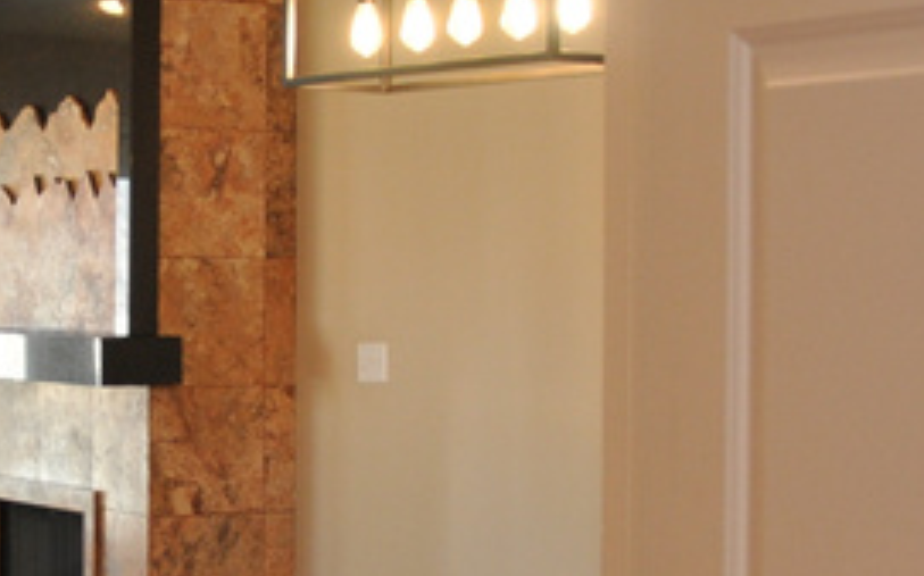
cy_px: 375
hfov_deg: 19.7
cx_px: 136
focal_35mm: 104
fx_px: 2617
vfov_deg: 12.6
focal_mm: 18
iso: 500
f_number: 3.5
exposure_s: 1/125
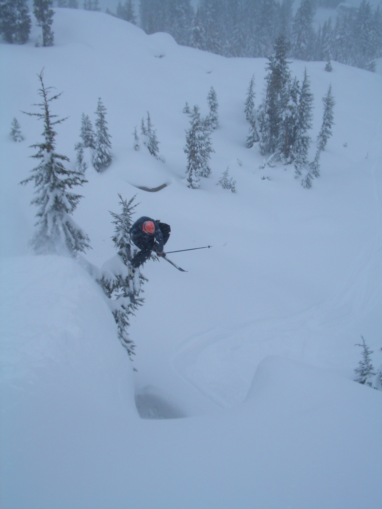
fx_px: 603
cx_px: 191
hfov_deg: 35.1
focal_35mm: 41
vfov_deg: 45.8
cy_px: 254
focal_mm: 6.8
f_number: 4.6
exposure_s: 1/320
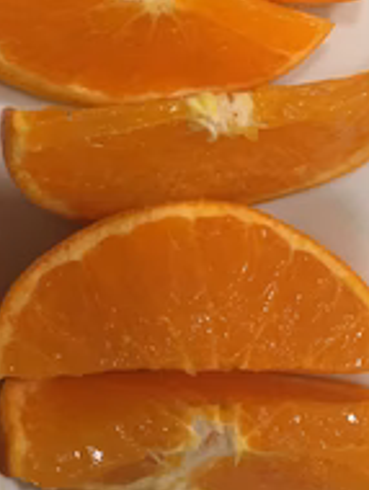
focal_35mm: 61
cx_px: 139
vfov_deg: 29.6
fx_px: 865
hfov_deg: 24.0
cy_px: 3
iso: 100
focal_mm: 4.15
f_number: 2.2
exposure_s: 1/30
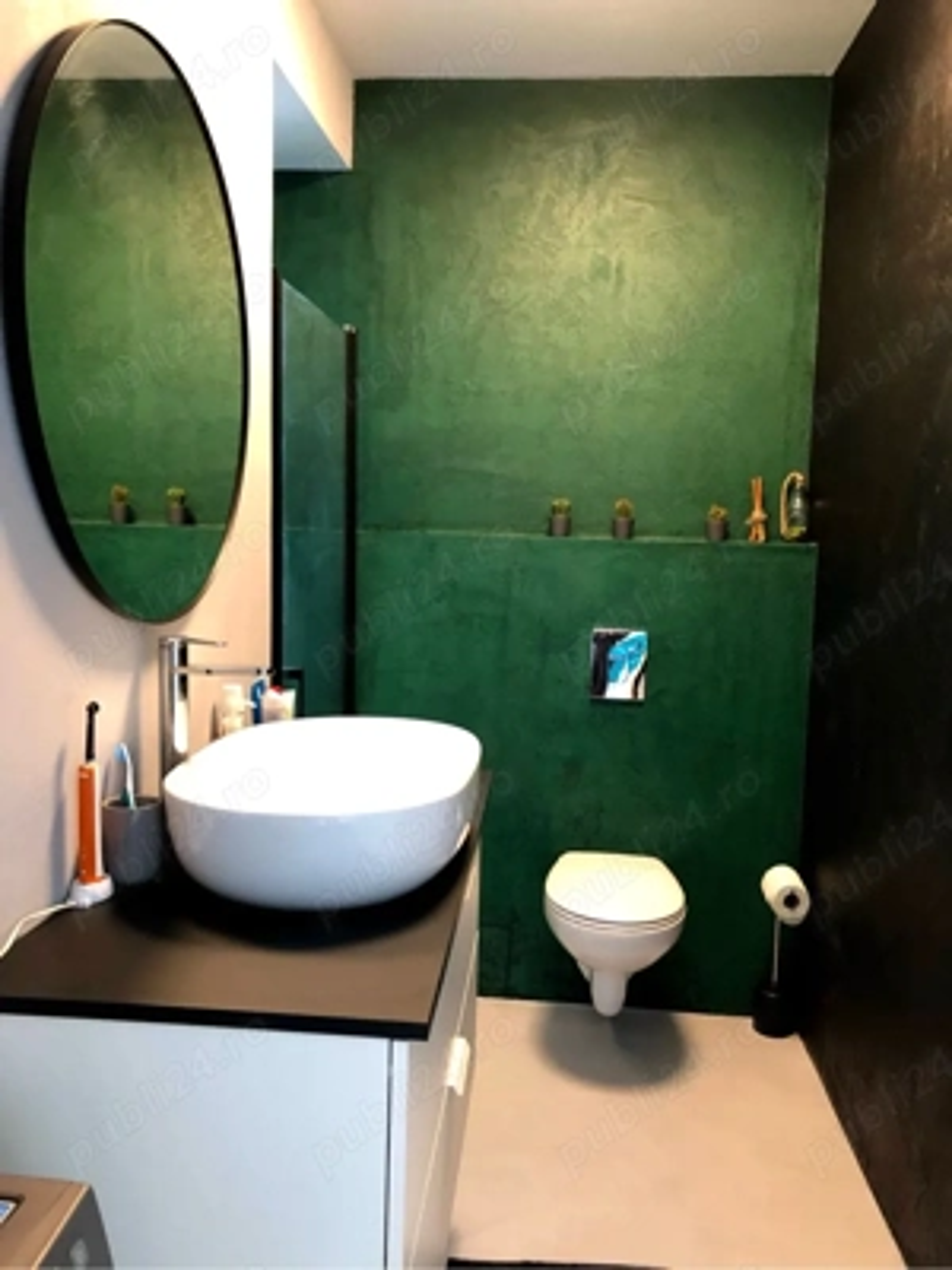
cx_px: 476
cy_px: 635
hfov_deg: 49.7
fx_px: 1027
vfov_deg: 63.4
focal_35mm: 28
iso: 100
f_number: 1.8
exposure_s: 1/11
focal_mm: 4
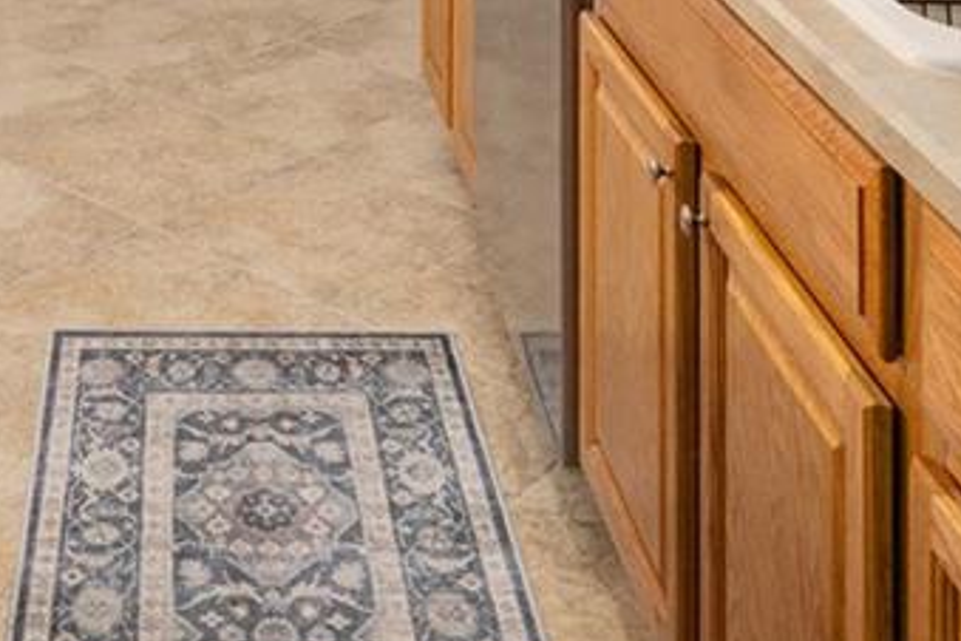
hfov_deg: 29.6
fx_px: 1762
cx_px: 159
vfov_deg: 16.8
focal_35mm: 66
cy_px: -533
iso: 400
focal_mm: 14
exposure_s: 1/25
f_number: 8
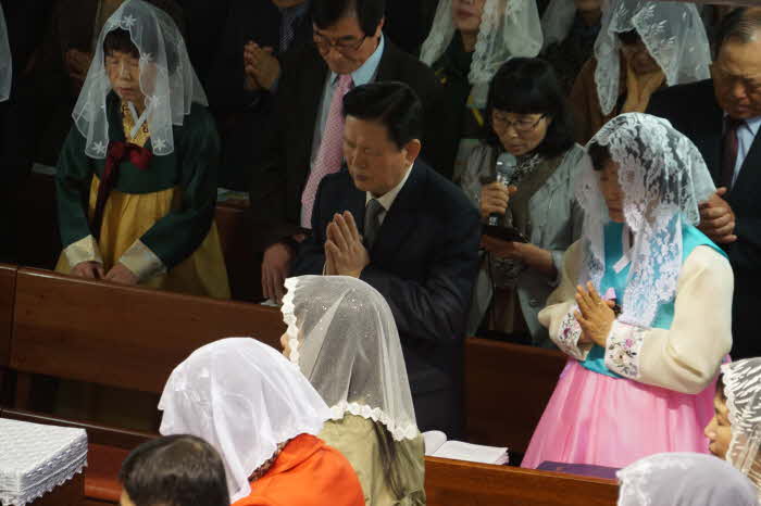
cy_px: 253
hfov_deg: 9.8
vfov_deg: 6.5
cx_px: 380
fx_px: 4437
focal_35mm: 210
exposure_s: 1/15
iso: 1000
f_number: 6.3
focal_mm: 140
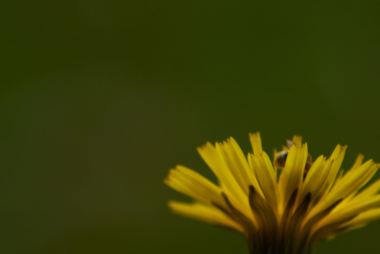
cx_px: 190
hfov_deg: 2.3
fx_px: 9499
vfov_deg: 1.5
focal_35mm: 900
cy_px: 127
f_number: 11
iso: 1000
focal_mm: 600
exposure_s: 1/800
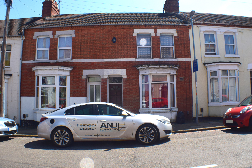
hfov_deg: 57.2
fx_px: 231
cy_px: 84
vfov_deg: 40.0
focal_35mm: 33
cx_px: 126
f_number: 11
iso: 400
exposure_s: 1/400
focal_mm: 22
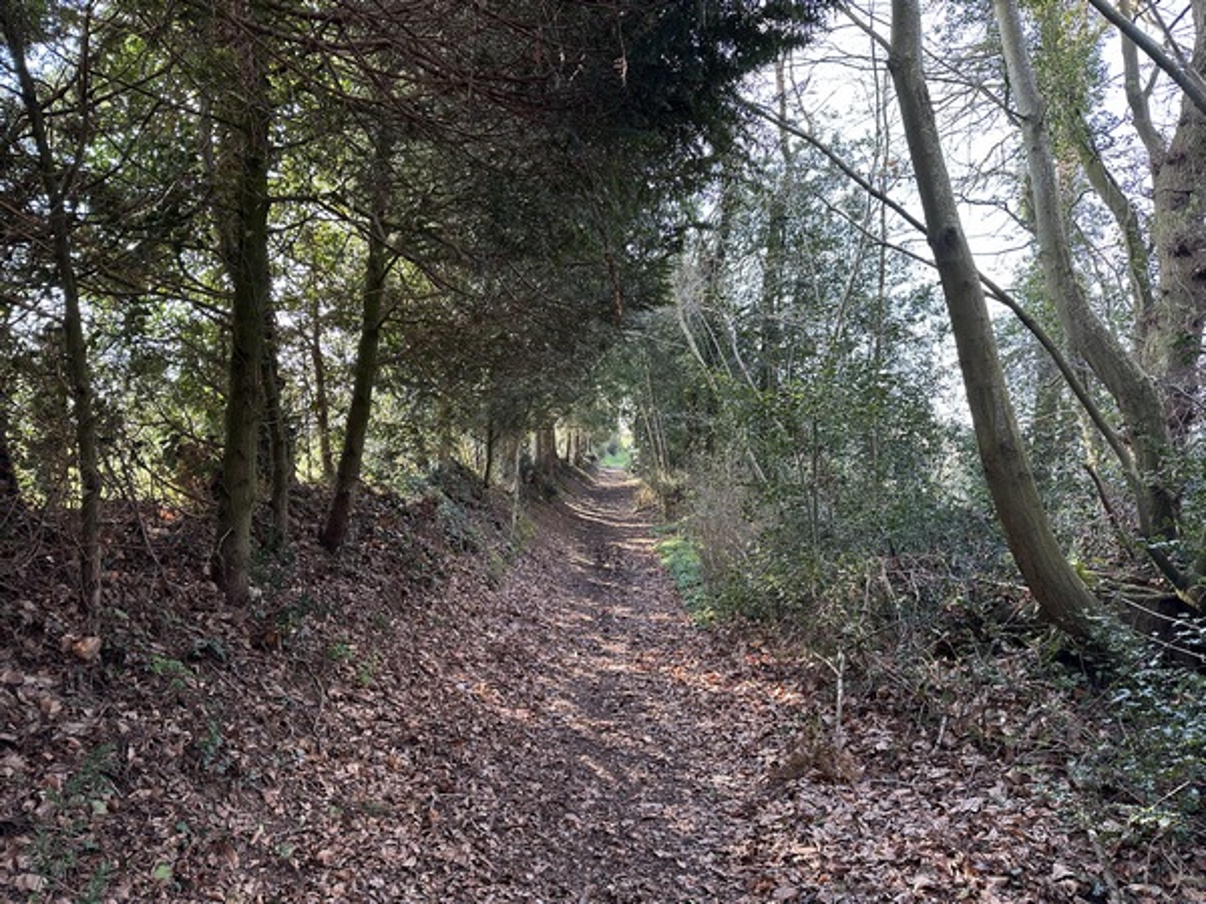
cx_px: 603
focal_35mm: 24
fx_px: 836
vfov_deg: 56.8
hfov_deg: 71.6
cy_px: 452
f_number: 1.78
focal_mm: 6.86
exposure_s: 1/121
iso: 125
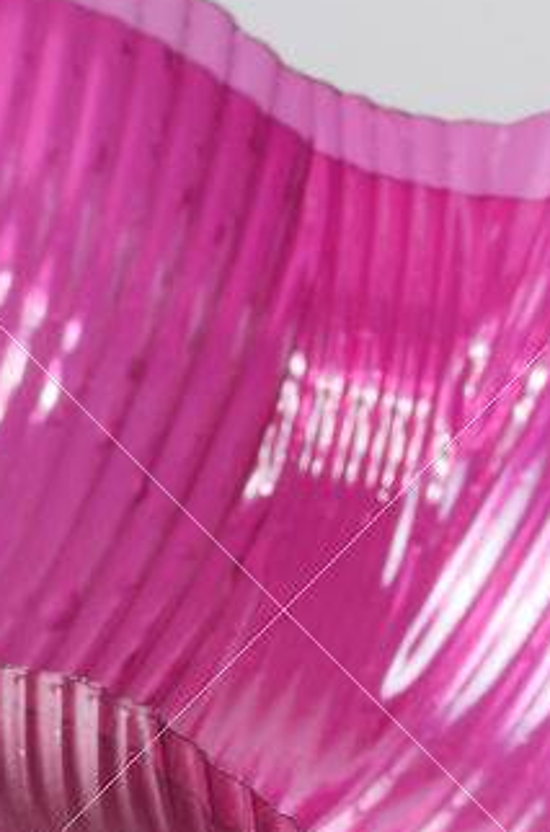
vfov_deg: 6.6
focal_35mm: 303
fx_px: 6981
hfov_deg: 4.5
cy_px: 1558
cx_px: 665
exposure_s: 1/100
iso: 100
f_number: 13
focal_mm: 50
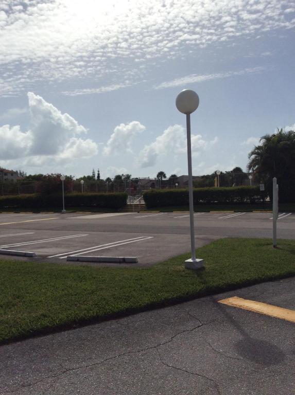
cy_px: 198
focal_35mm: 32
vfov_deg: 56.9
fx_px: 365
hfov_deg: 44.0
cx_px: 148
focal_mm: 3.3
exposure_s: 1/5747
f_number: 2.4
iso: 32
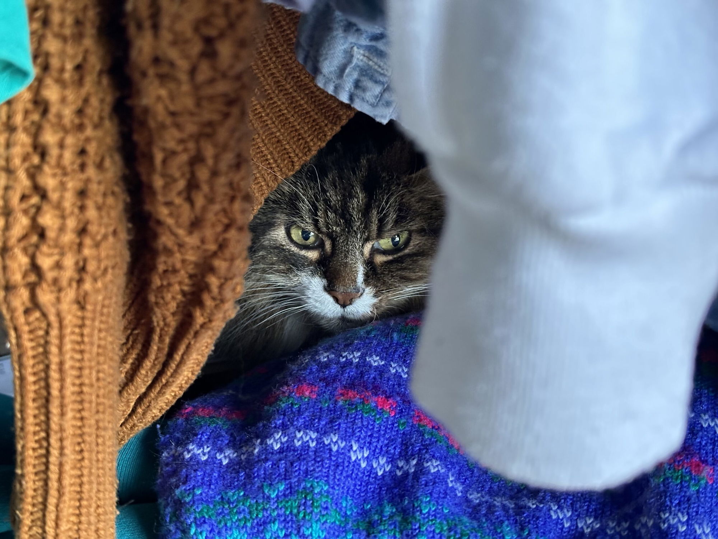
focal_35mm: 48
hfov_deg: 39.7
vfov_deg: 30.3
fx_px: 996
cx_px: 359
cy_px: 270
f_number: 1.78
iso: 500
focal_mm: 6.86
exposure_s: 1/32
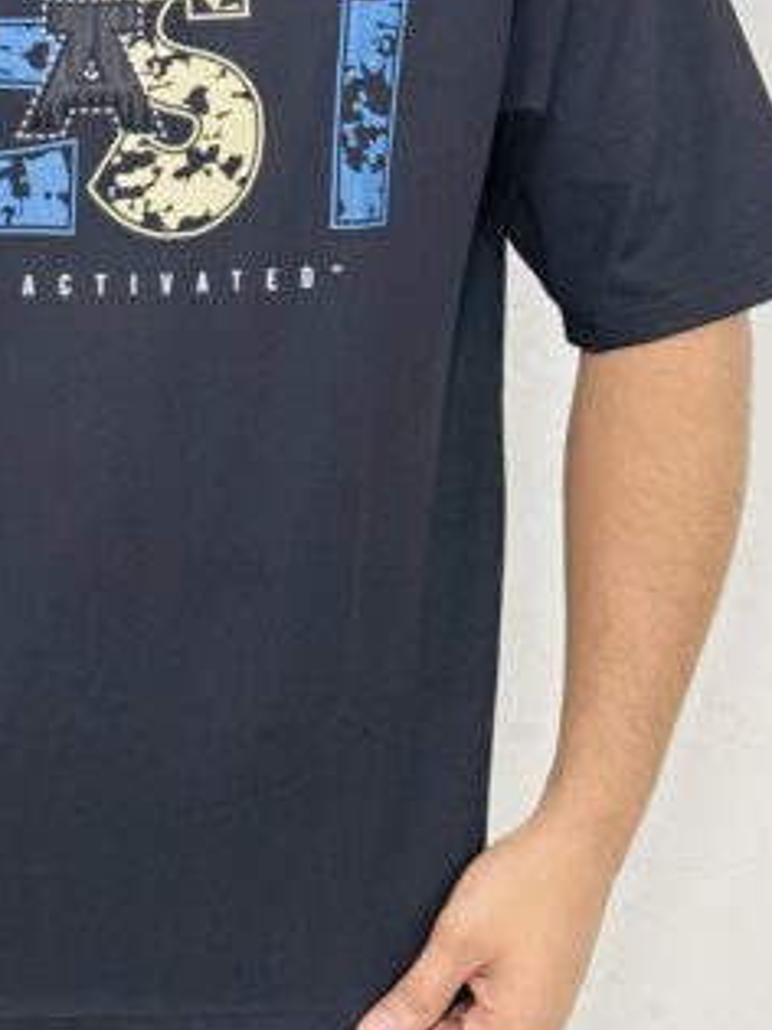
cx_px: 114
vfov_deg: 14.6
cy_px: -88
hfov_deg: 11.2
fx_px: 3928
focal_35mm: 132
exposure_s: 1/50
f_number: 1.6
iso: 64
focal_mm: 5.96
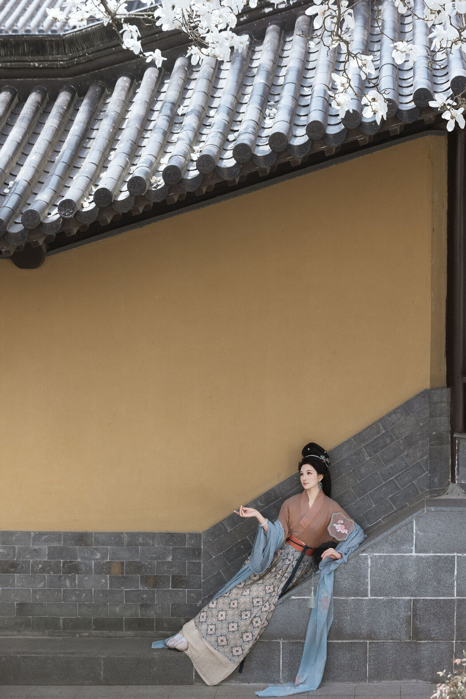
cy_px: 350
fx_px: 1747
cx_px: 233
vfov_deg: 22.6
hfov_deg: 15.2
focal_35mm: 90
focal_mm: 90
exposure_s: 1/200
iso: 160
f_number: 5
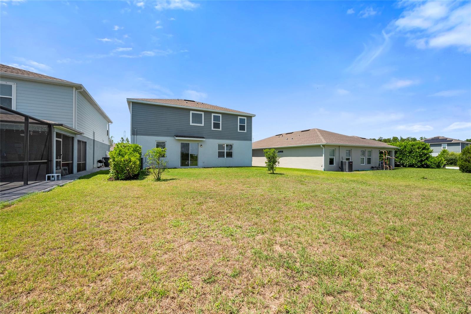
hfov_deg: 104.2
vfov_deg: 81.2
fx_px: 183
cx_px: 236
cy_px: 157
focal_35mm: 14
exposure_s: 1/1250
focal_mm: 14
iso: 250
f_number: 6.3
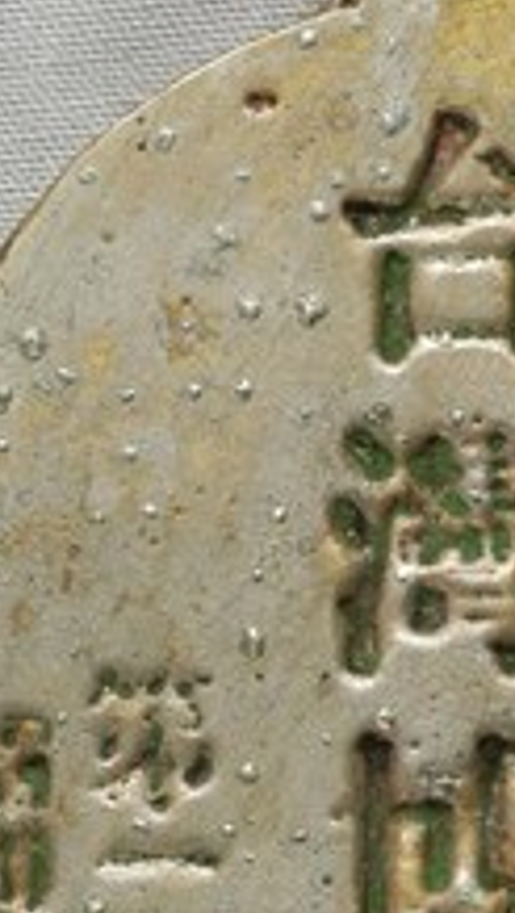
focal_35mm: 276
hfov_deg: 4.4
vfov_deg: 7.8
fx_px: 6685
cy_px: 854
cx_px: 454
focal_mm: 60
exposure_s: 1/20
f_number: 8
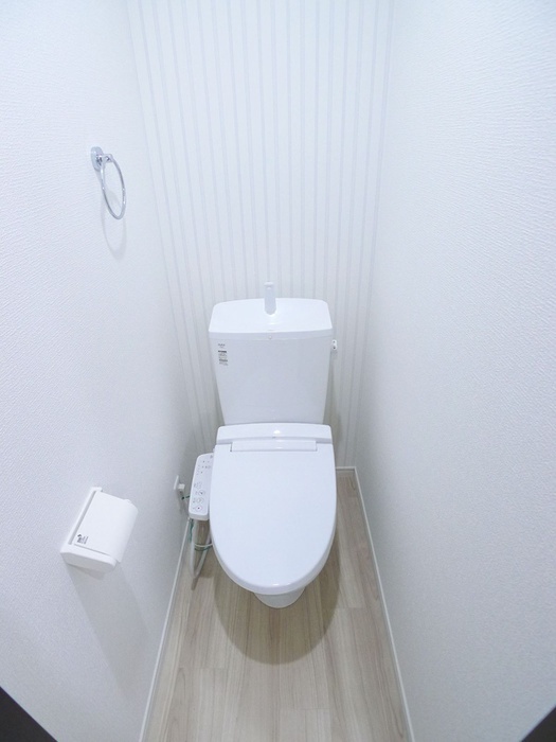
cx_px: 278
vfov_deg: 71.6
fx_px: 514
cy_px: 371
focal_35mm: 24
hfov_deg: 56.8
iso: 320
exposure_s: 1/60
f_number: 2
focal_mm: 5.1
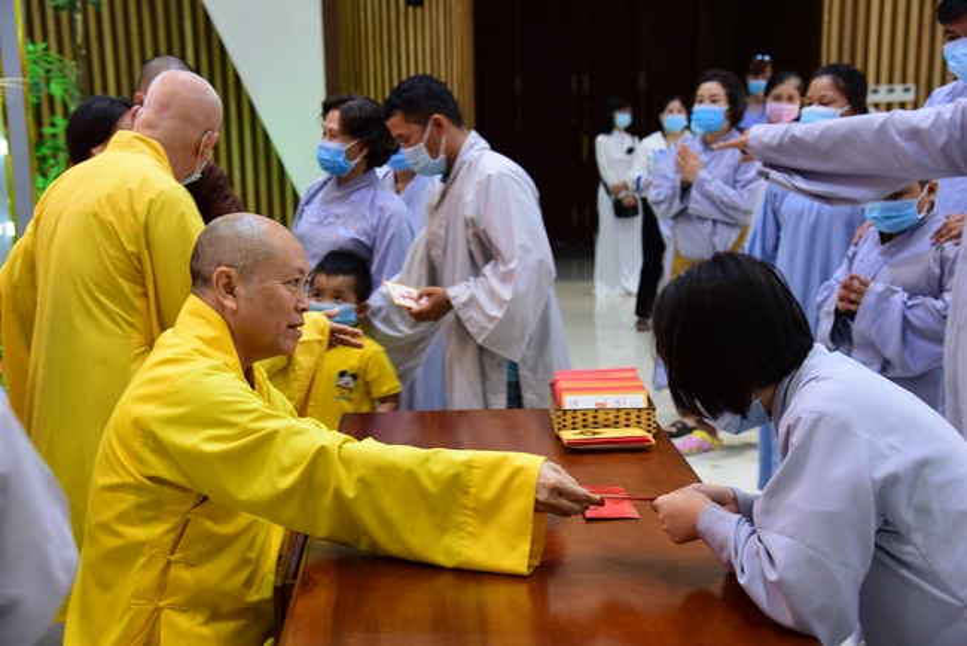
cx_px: 484
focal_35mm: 55
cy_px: 323
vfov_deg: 24.6
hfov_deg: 36.2
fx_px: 1478
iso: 1000
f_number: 5
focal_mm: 55
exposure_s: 1/40
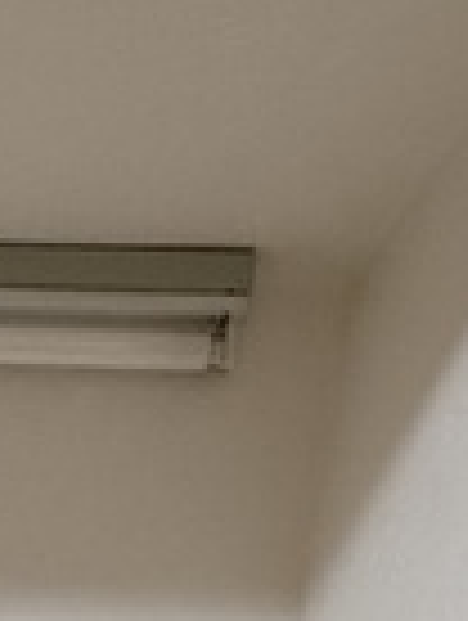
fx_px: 1276
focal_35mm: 71
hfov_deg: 18.3
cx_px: -250
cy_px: 1228
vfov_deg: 18.5
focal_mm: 2.22
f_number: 2.2
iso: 320
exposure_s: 1/100
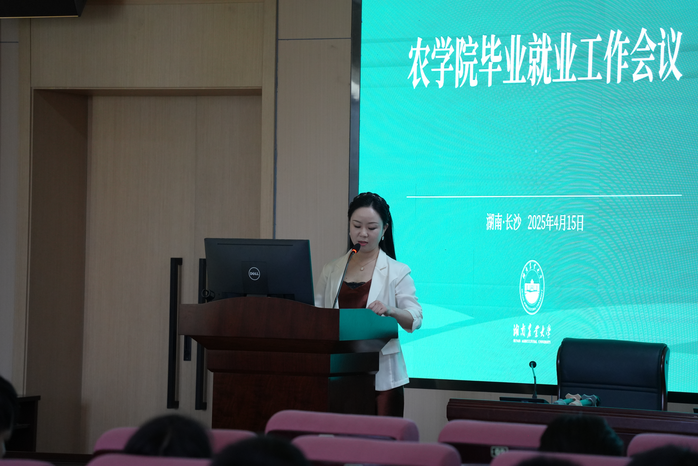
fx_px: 2559
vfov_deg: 10.4
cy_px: 233
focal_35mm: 132
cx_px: 349
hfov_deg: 15.5
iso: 3200
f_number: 5
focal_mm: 132
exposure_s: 1/160
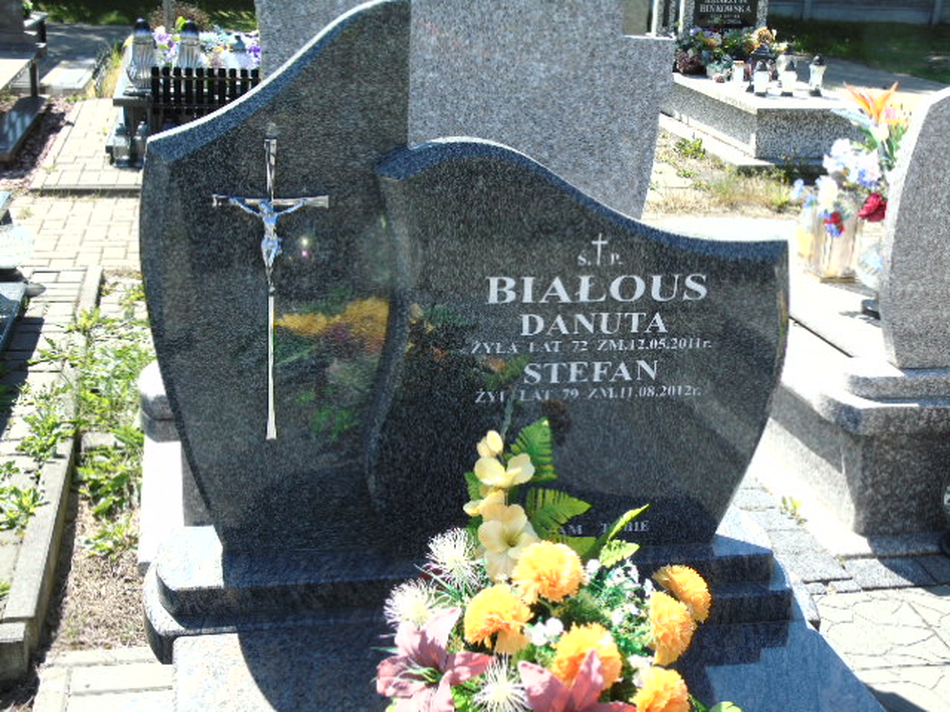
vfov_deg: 31.5
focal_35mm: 46
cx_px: 475
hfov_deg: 41.2
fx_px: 1262
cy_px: 356
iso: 80
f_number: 4.1
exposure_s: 1/250
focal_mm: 8.2
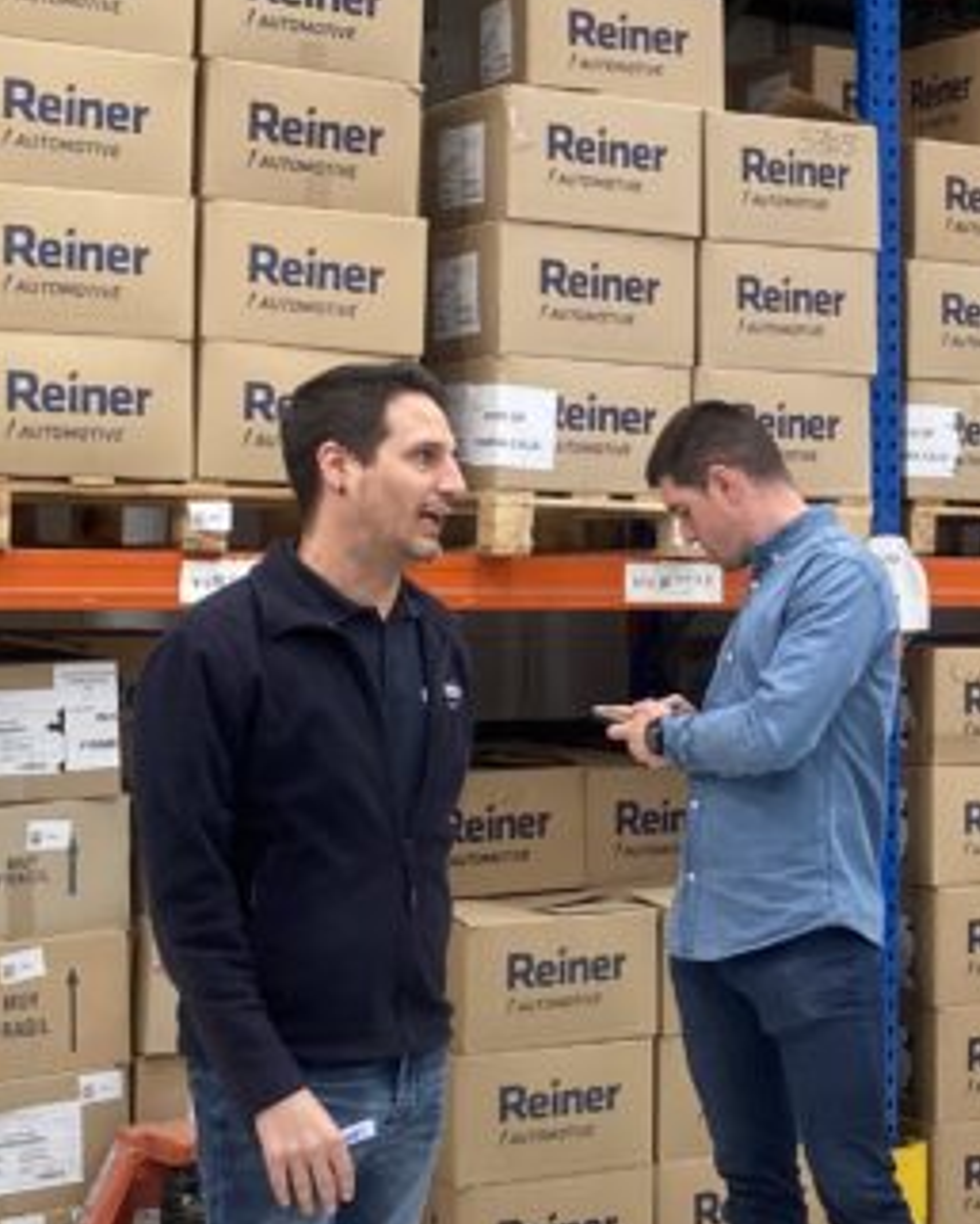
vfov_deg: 23.6
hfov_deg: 17.7
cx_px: 1274
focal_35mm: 81
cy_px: 595
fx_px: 2935
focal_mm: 4.25
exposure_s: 1/100
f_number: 1.8
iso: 50
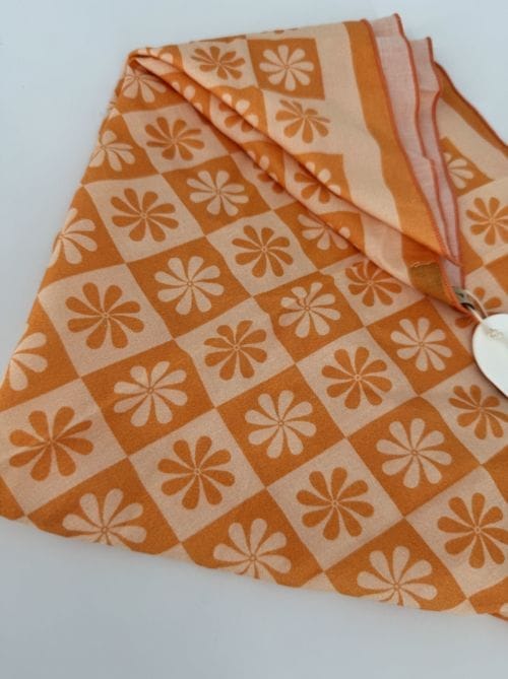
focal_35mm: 24
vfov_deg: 71.7
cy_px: 340
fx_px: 471
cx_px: 254
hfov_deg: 56.7
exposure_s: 1/1366
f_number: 1.78
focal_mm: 6.76
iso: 80
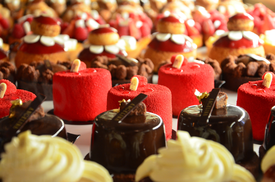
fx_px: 595
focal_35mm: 78
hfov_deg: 26.0
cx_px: 138
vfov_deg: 17.4
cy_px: 91
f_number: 6.3
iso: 800
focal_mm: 52
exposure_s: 1/13
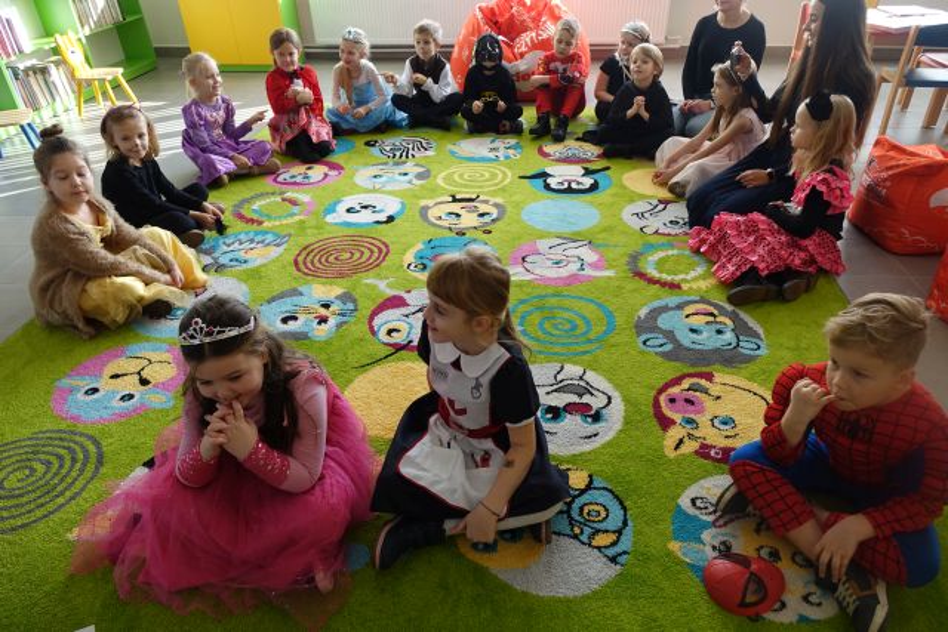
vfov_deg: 53.2
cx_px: 474
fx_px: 632
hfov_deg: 73.7
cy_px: 316
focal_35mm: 24
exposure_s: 1/100
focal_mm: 8.8
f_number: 2.8
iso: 125
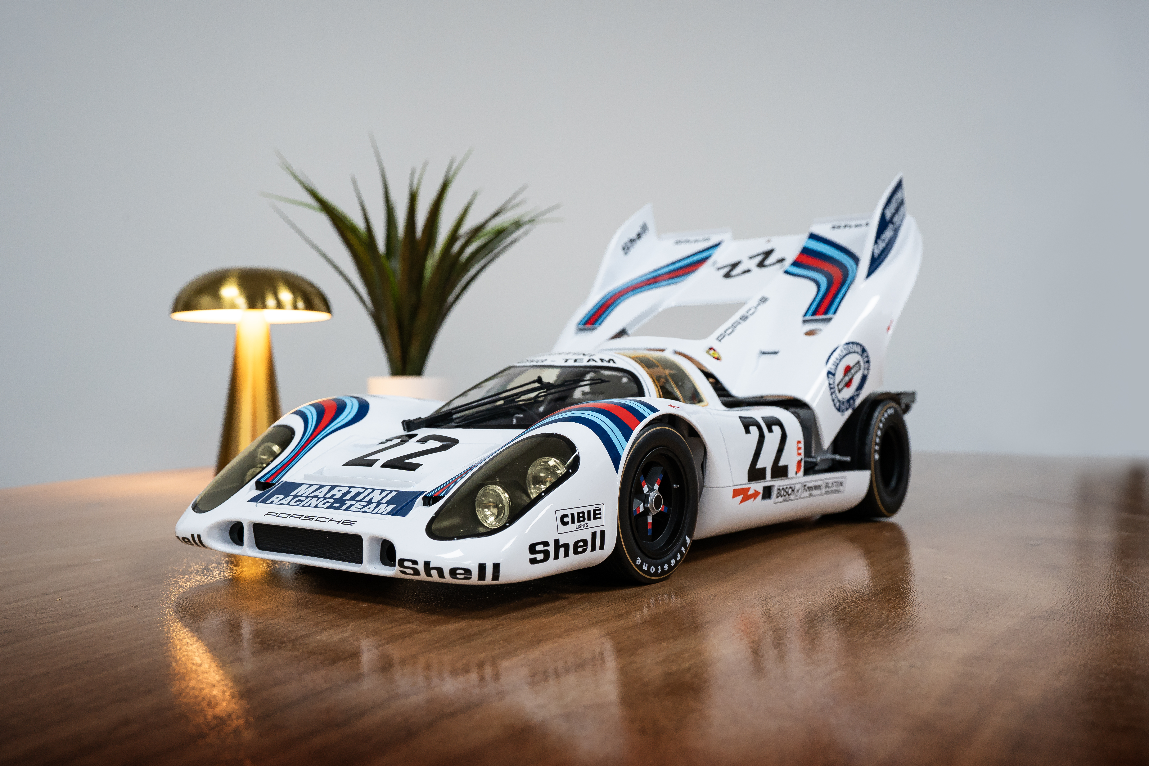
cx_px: 574
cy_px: 383
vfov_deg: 37.9
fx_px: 1117
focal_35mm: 35
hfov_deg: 54.4
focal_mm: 35
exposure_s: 1/80
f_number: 7.1
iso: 1000
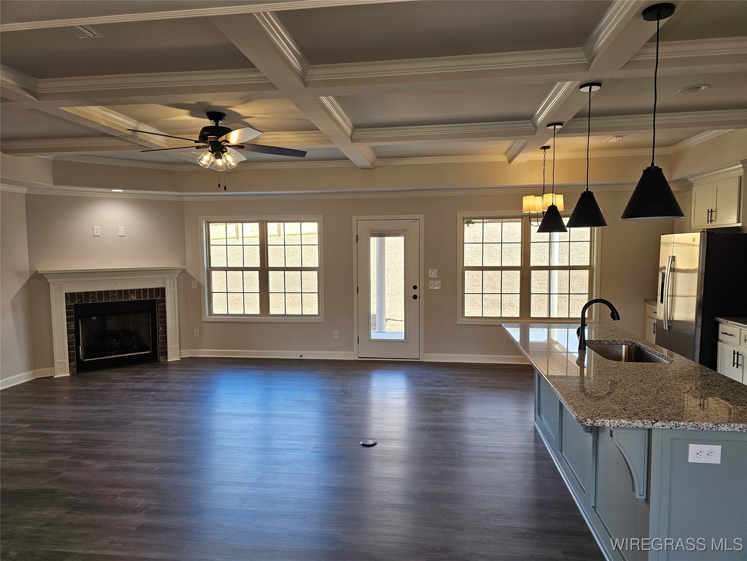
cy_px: 280
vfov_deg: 58.9
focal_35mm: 23
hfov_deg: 73.9
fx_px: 496
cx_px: 374
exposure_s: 1/120
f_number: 1.7
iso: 80
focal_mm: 6.3
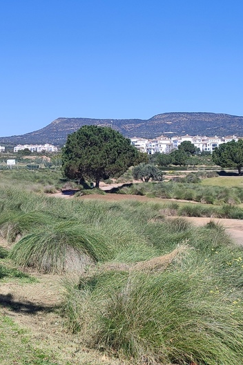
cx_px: 77
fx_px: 638
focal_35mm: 63
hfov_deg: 21.5
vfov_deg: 31.8
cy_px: 150
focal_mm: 6.04
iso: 50
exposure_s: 1/849
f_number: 1.9
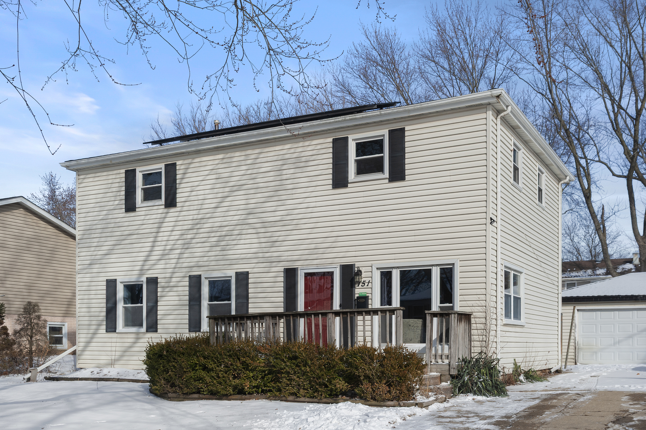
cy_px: 215
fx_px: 717
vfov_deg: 33.4
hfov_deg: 48.5
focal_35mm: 40
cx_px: 323
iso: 400
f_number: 8
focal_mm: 40
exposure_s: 1/1600
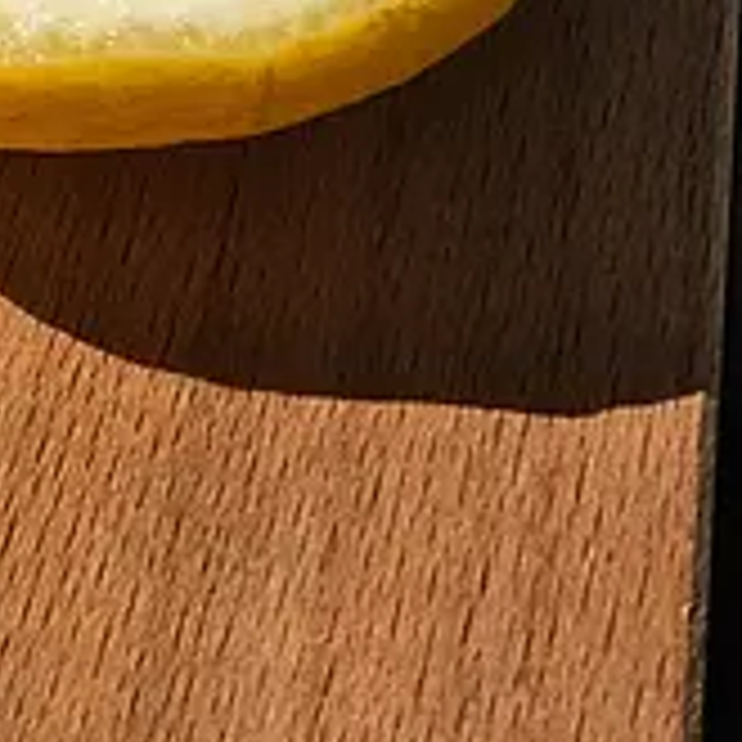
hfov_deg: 11.6
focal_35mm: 144
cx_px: -391
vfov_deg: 11.3
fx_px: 3492
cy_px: -587
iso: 25
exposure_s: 1/4049
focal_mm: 4.15
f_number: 2.2
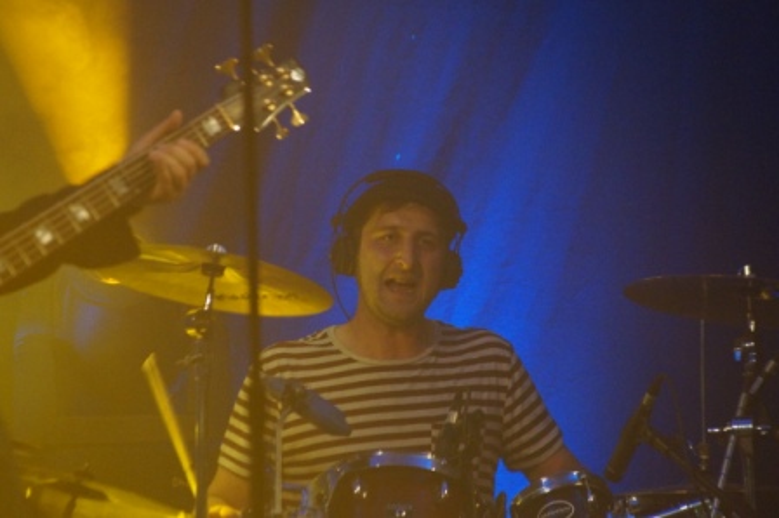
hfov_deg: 4.6
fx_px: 9730
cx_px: 390
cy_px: 259
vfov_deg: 3.1
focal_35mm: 450
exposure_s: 1/60
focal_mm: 300
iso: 3200
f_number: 6.3
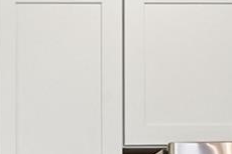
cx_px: -63
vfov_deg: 8.3
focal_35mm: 156
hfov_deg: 12.7
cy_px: 325
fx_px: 1008
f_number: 10
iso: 400
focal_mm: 22.5
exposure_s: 1/5
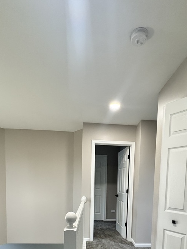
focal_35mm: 23
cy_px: 197
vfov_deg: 67.5
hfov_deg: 58.8
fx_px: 166
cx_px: 101
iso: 320
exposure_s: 1/120
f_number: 2.2
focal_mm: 2.22
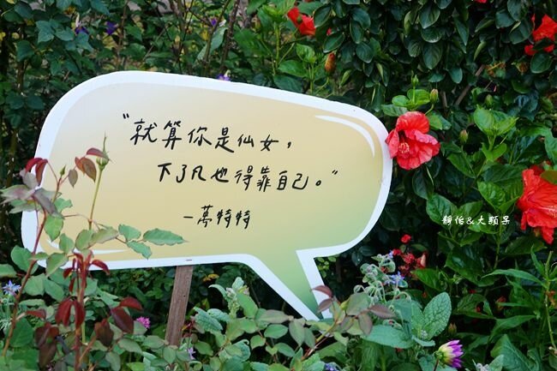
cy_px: 186
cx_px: 278
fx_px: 990
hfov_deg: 31.4
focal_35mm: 64
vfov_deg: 21.2
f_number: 4
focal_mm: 23.39
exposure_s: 1/80
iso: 200
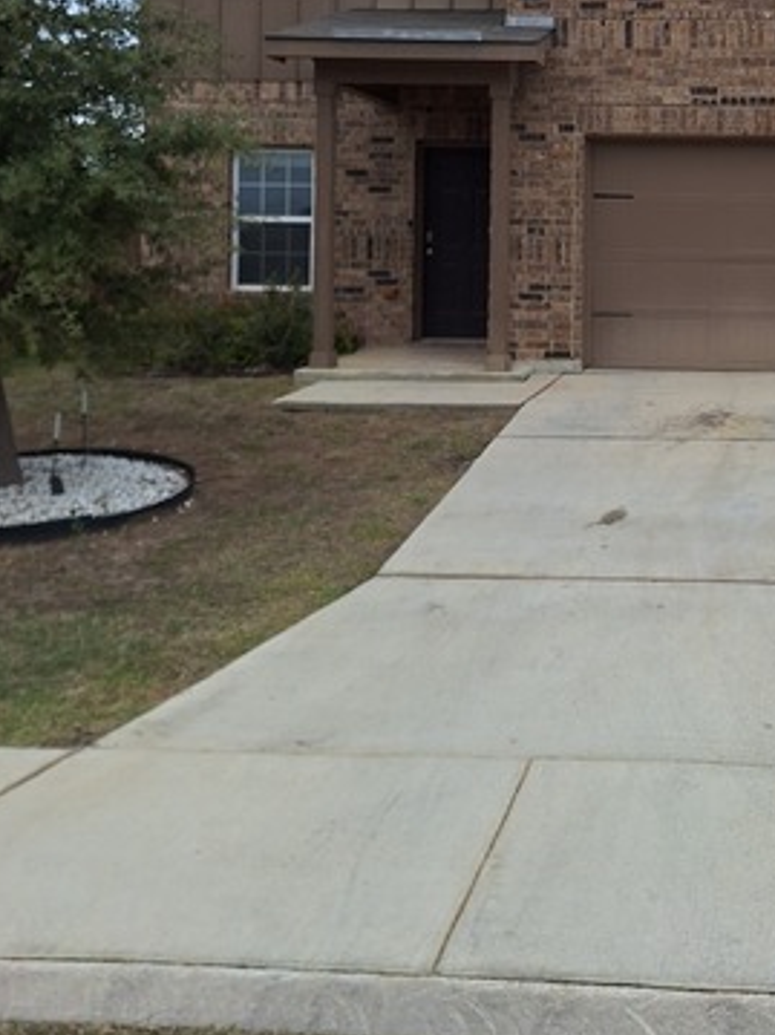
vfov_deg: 43.8
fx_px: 1225
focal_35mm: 41
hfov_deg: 33.7
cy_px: 216
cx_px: 657
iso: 40
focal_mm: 5.54
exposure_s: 1/2457
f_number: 1.8
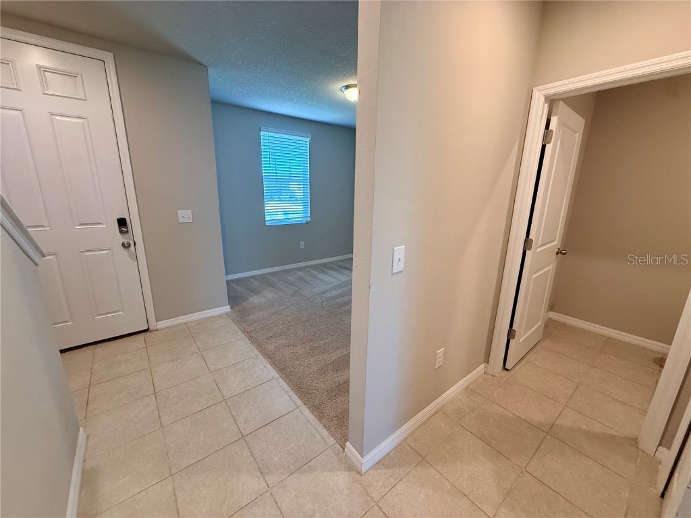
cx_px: 346
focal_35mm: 14
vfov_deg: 85.7
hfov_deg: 102.1
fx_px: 279
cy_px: 259
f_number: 2.2
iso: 250
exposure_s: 1/120
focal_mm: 2.22
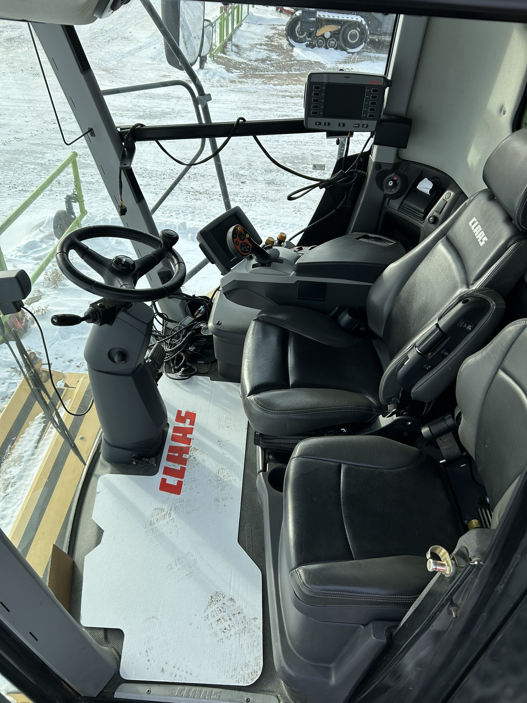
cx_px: 264
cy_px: 352
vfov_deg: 67.3
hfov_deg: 53.1
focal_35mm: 26
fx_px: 528
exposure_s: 1/1058
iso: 50
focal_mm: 5.7
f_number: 1.5
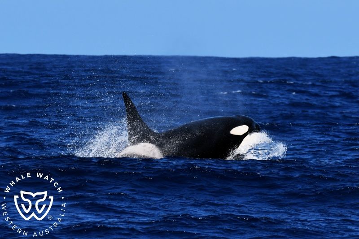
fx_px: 4038
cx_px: 180
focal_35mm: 405
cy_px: 120
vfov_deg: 3.4
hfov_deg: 5.1
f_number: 8
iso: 400
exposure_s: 1/2000
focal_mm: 270
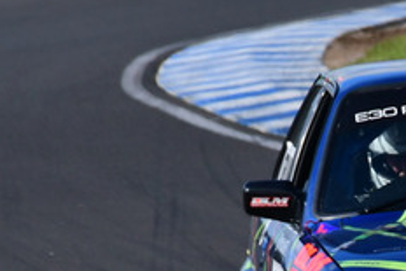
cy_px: 351
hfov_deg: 0.8
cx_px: 656
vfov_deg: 0.5
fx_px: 29125
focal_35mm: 2581
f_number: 11
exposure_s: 1/640
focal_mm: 500
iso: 400
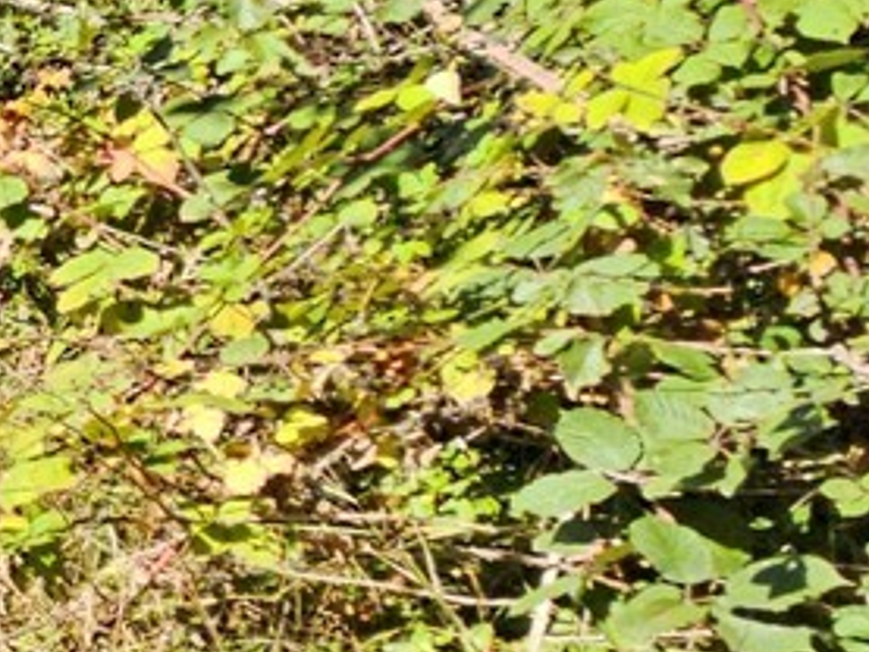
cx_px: -1387
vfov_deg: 19.6
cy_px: 254
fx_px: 1884
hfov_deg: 13.8
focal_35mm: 75
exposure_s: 1/681
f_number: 2.2
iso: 50
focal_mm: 2.2
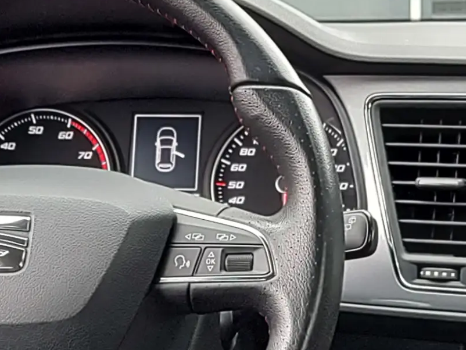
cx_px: 410
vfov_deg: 13.3
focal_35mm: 108
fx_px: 1454
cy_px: 441
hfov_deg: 17.9
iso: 115
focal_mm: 5.56
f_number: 1.8
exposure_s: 1/50
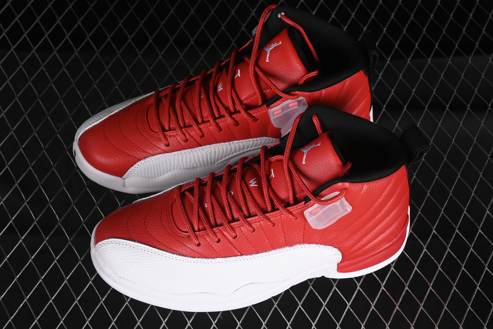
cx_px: 246
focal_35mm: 75
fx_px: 1027
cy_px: 164
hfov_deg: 27.0
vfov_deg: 18.2
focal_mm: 50
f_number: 7.1
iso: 160
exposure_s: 1/80
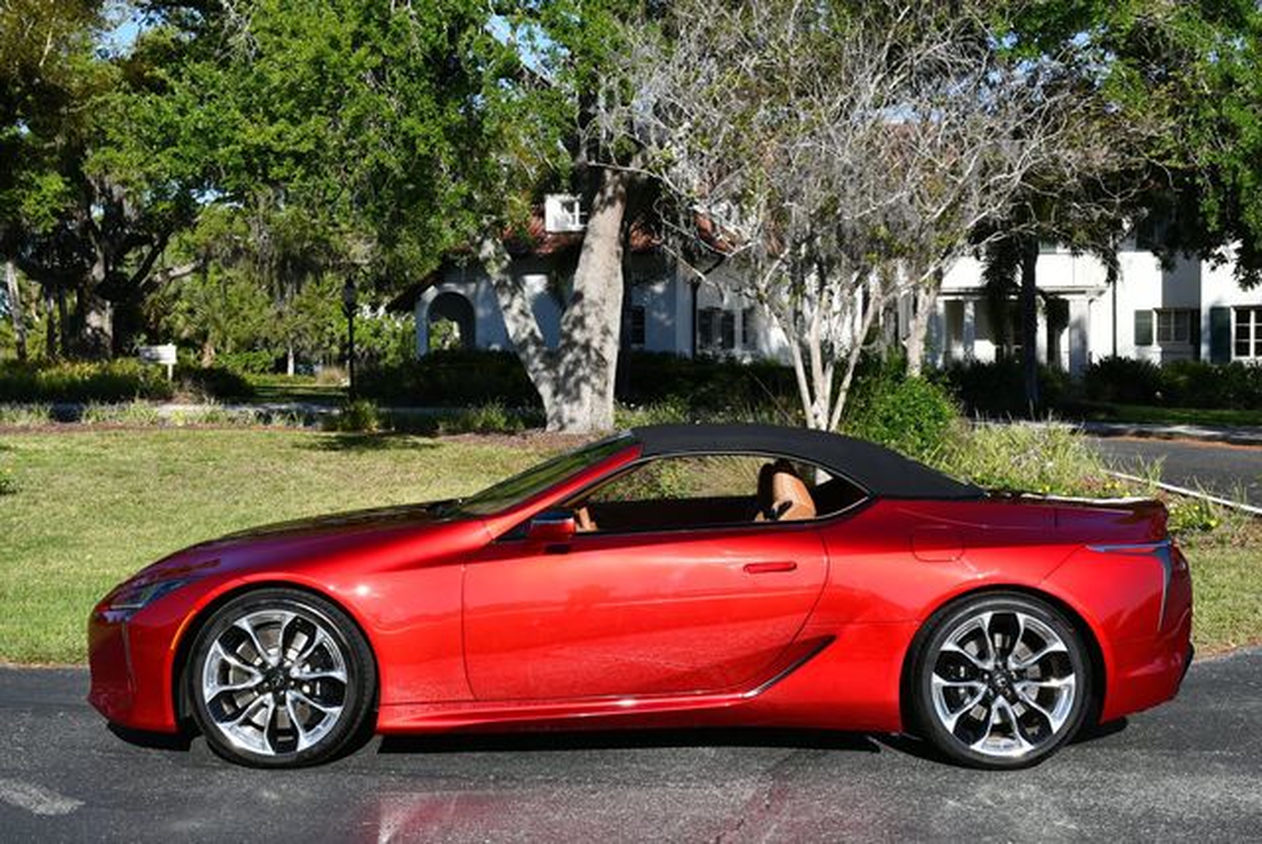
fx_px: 1825
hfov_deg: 38.2
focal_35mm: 52
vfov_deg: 26.0
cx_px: 631
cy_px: 422
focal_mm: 26
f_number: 8
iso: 100
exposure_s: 1/250
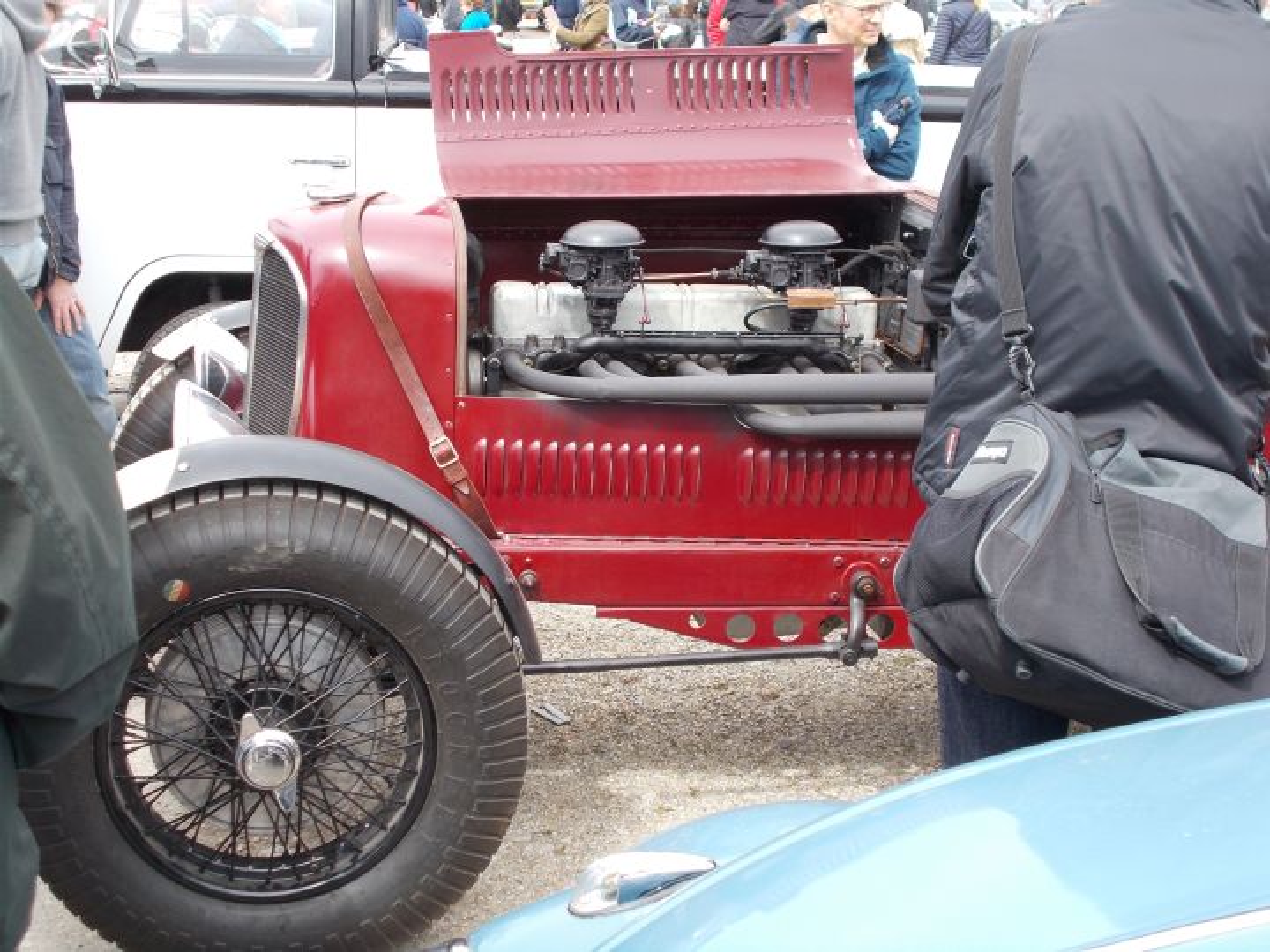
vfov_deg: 29.1
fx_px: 1834
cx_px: 635
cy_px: 476
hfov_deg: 38.2
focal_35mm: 50
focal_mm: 9
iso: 80
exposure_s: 1/125
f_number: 4.5
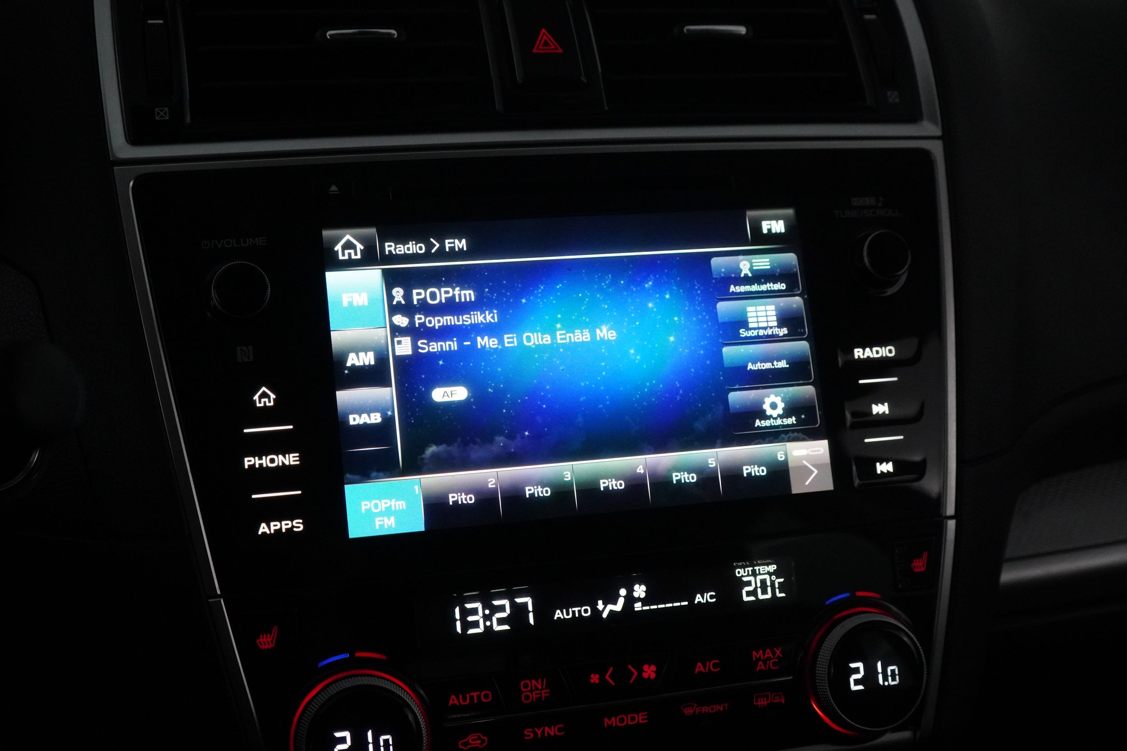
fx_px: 1362
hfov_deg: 45.0
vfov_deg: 30.9
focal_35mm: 44
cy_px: 376
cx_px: 564
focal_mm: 29
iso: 3200
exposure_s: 1/160
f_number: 4
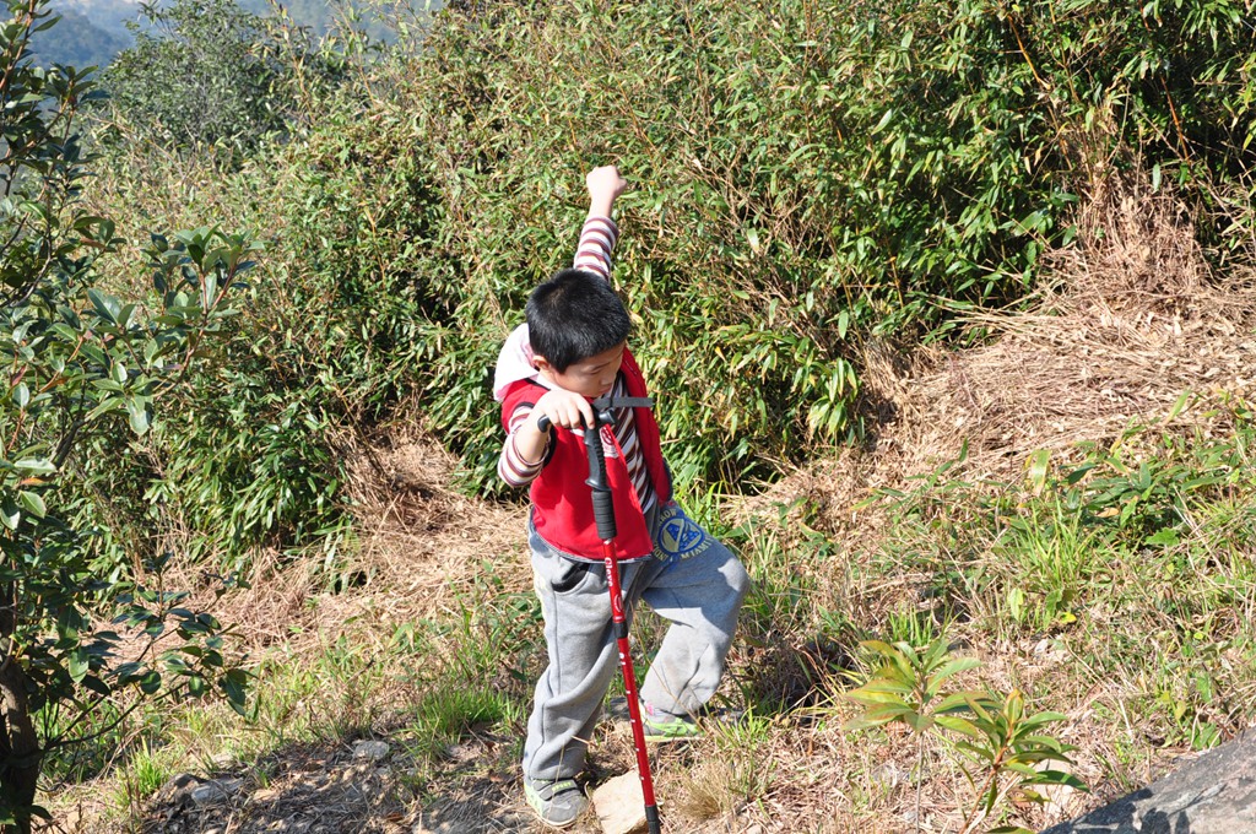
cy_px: 417
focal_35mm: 72
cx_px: 628
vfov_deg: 18.9
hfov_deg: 28.1
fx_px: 2509
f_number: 7.1
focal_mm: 48
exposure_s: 1/320
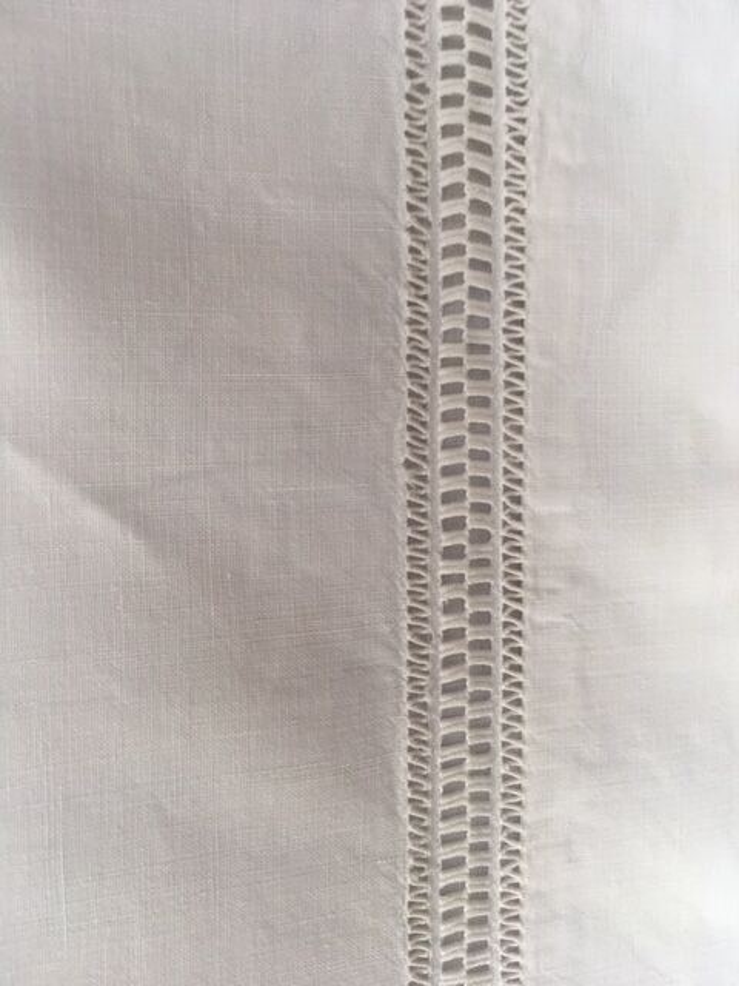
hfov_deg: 48.2
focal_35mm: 29
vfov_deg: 61.7
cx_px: 370
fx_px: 825
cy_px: 493
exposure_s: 1/100
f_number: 2.2
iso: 40
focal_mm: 4.15
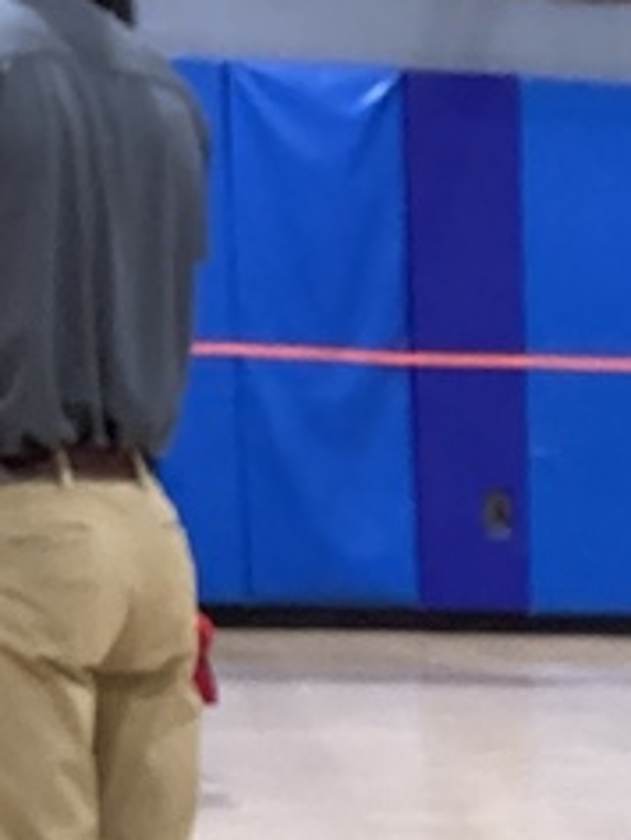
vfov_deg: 13.2
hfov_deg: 10.5
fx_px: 3254
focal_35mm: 134
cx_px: 1074
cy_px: 1521
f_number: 2.4
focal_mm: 3.3
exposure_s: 1/50
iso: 100
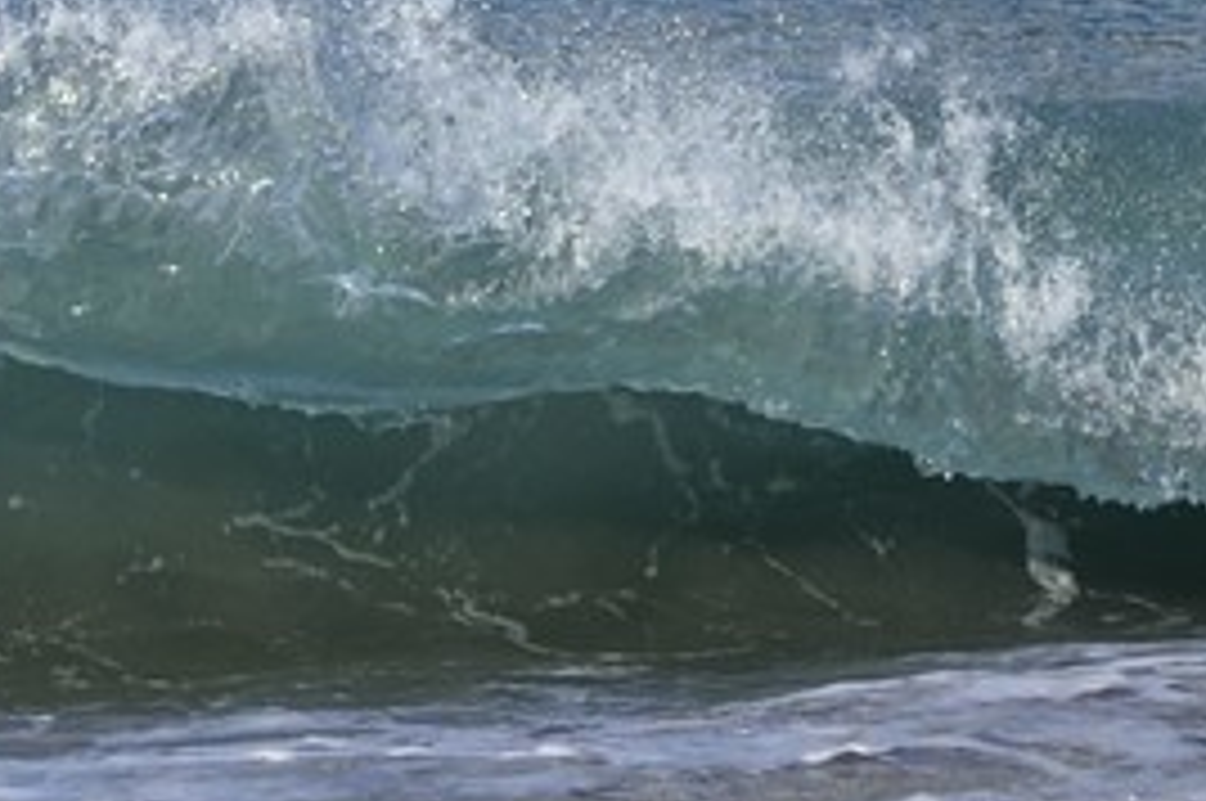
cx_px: 2961
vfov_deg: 4.7
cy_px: -868
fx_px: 9603
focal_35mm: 287
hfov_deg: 6.8
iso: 200
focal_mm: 48
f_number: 13
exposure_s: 1/320
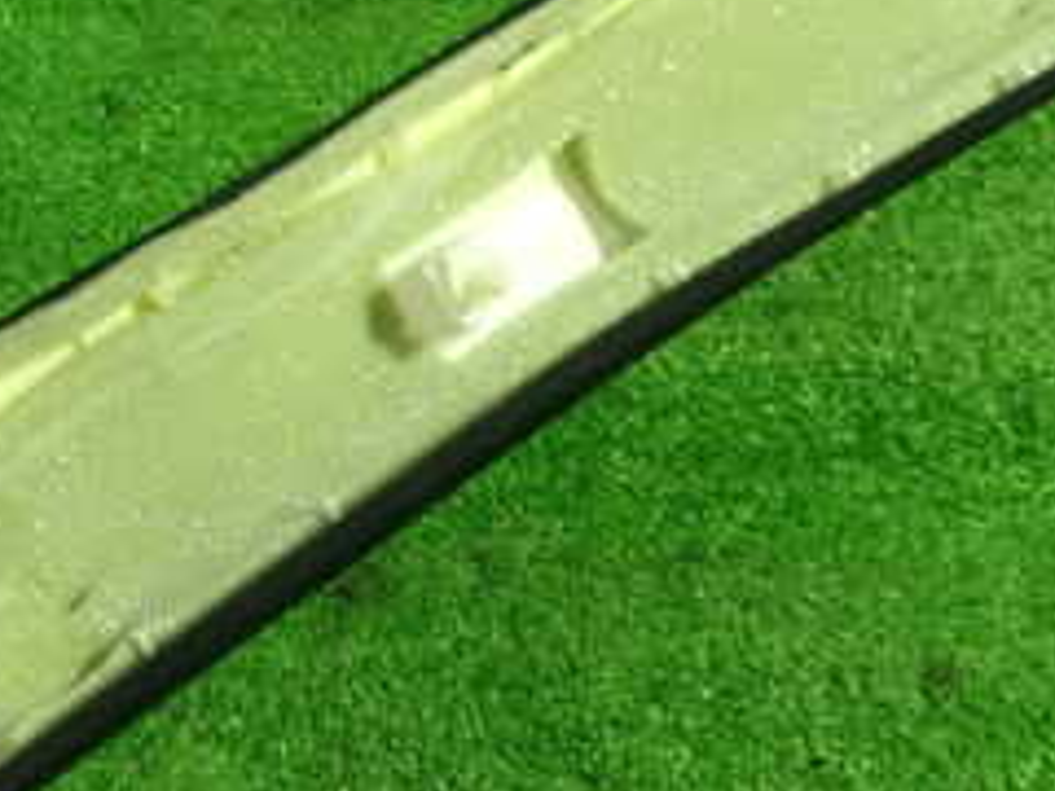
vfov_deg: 19.6
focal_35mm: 75
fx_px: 2286
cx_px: 264
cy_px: 356
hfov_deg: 25.7
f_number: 2.3
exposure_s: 1/30
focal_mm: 5.4
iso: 250
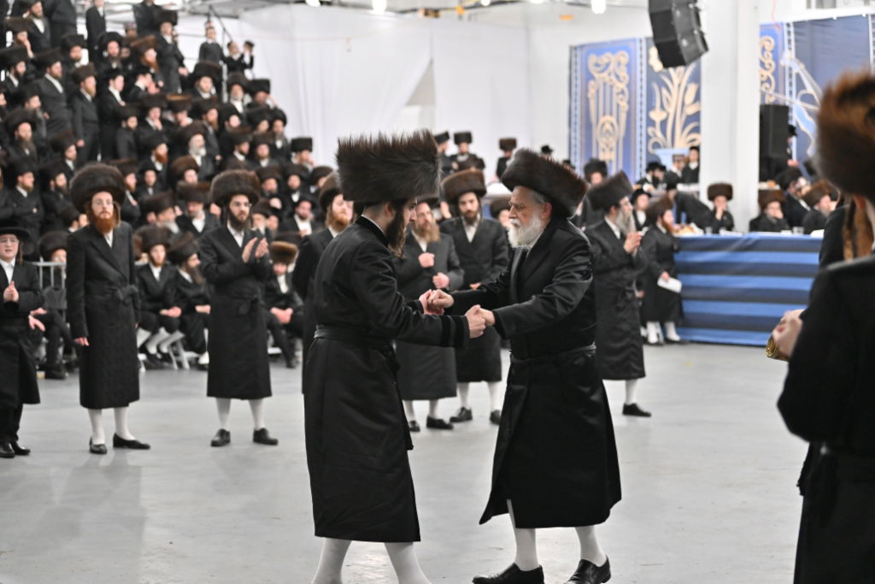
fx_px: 1702
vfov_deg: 19.5
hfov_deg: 28.8
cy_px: 292
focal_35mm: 70
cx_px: 438
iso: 2000
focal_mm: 70
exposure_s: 1/400
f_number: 2.8
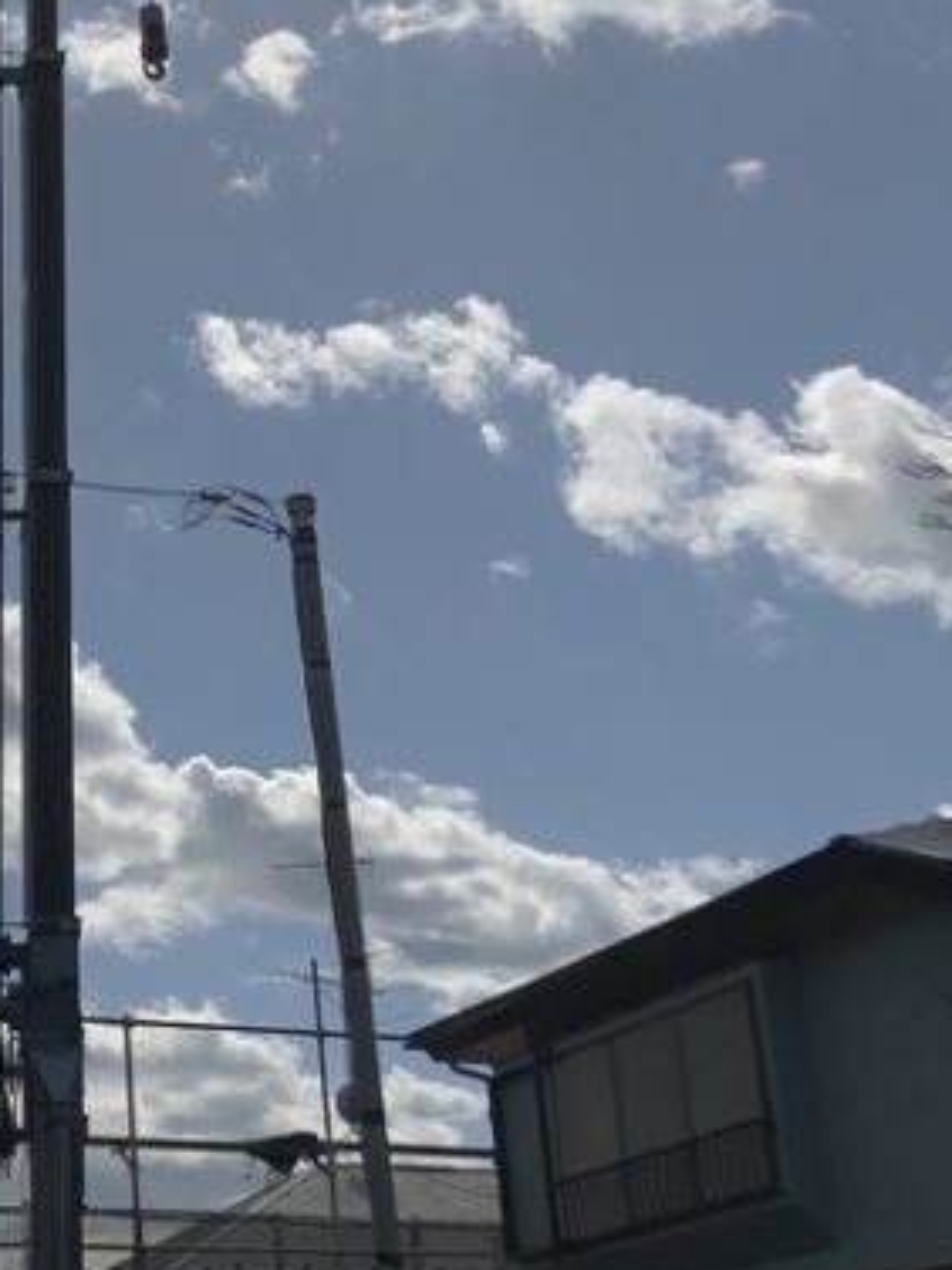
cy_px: 534
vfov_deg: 24.7
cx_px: -7
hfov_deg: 18.2
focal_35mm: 79
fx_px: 2897
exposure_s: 1/12048
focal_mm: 3.99
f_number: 1.8
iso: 25
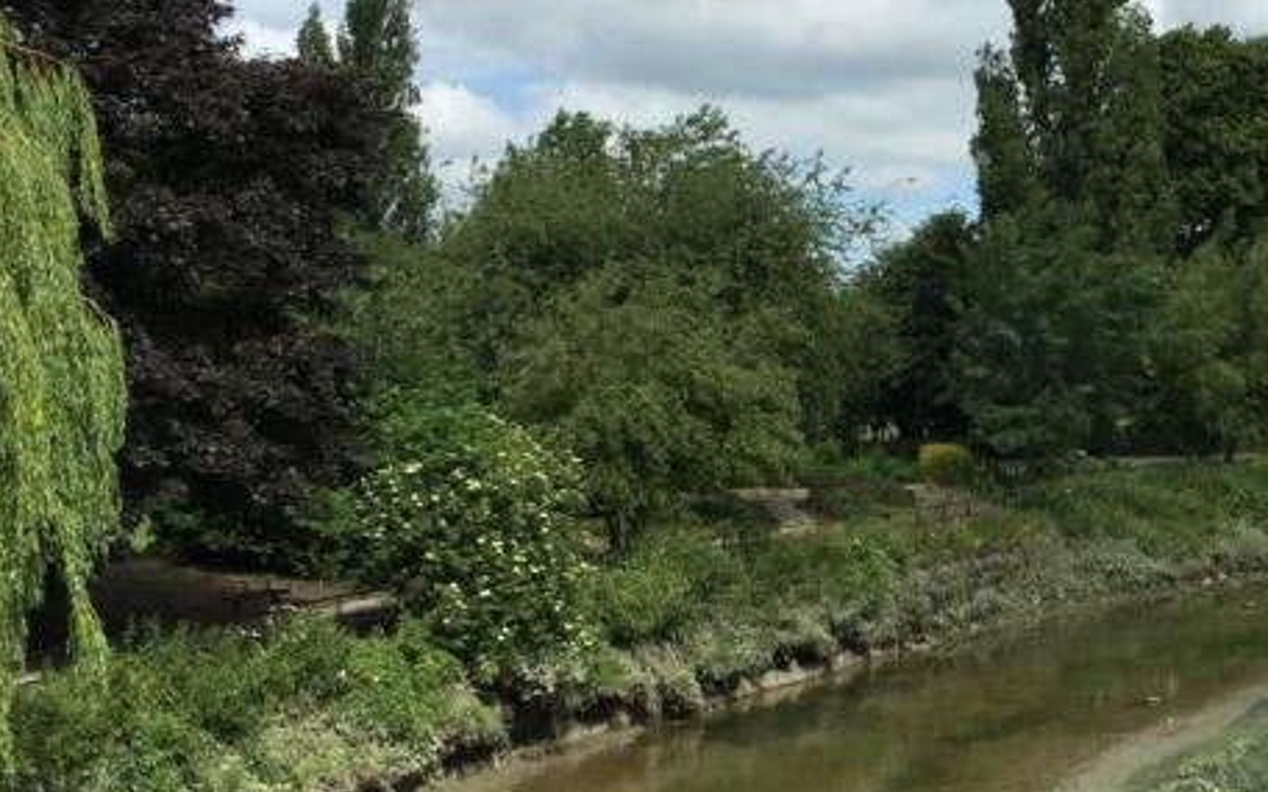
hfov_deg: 28.4
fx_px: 2384
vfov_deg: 18.8
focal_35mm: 69
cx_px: 1179
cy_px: 222
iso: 32
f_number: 2.2
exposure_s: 1/2198
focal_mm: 4.15
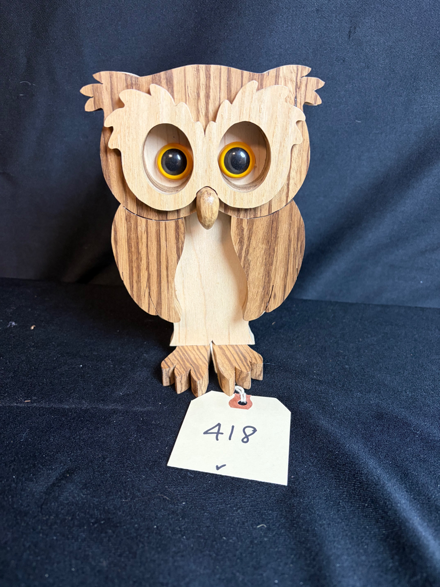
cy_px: 294
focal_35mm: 26
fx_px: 441
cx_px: 220
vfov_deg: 67.3
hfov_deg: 53.1
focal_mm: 5.96
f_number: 1.6
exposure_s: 1/60
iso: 200
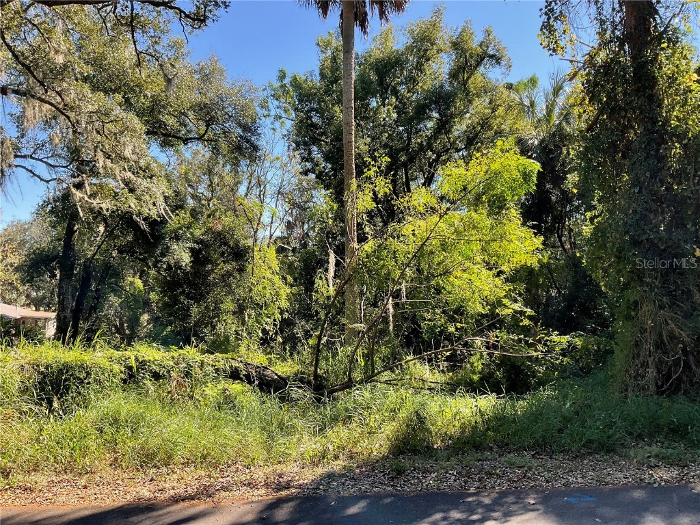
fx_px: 586
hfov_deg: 61.7
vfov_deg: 48.2
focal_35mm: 29
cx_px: 350
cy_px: 262
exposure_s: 1/375
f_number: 1.8
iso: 16
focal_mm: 3
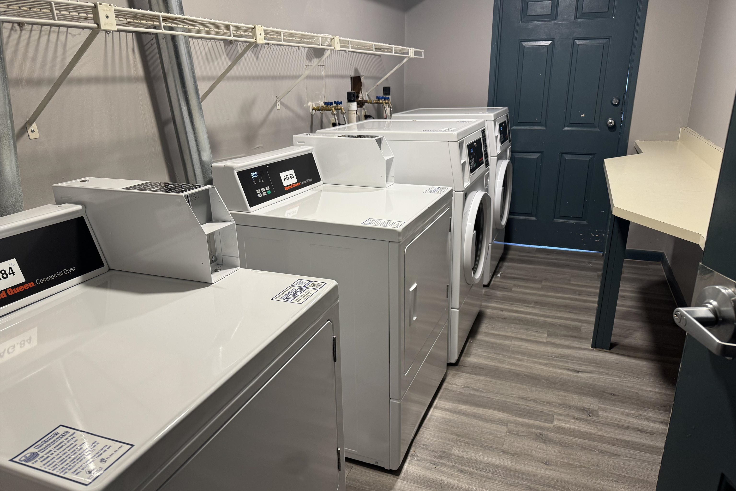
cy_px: 254
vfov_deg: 51.3
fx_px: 511
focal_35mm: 25
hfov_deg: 71.5
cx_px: 368
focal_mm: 6.76
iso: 125
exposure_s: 1/60
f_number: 1.78
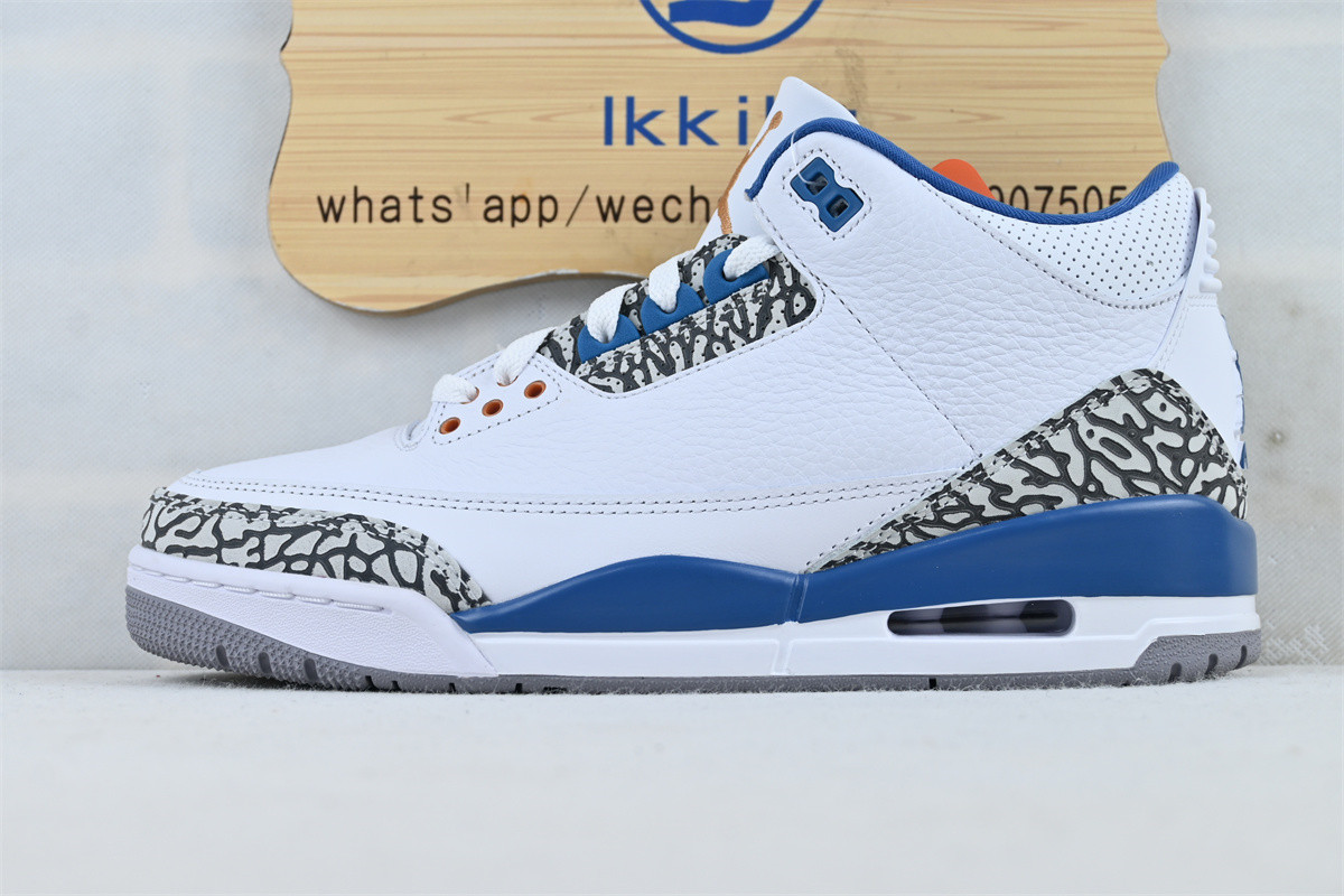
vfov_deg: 25.8
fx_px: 1960
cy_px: 448
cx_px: 672
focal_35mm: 52
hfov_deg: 37.9
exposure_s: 1/50
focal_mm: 35
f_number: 5.3
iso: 100
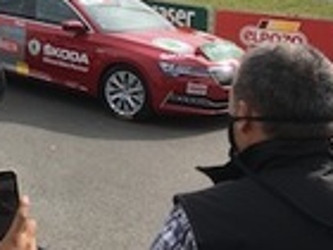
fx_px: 693
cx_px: -74
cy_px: 30
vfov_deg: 20.1
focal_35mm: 72
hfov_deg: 24.3
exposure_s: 1/1350
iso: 25
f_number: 2.2
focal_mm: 4.15
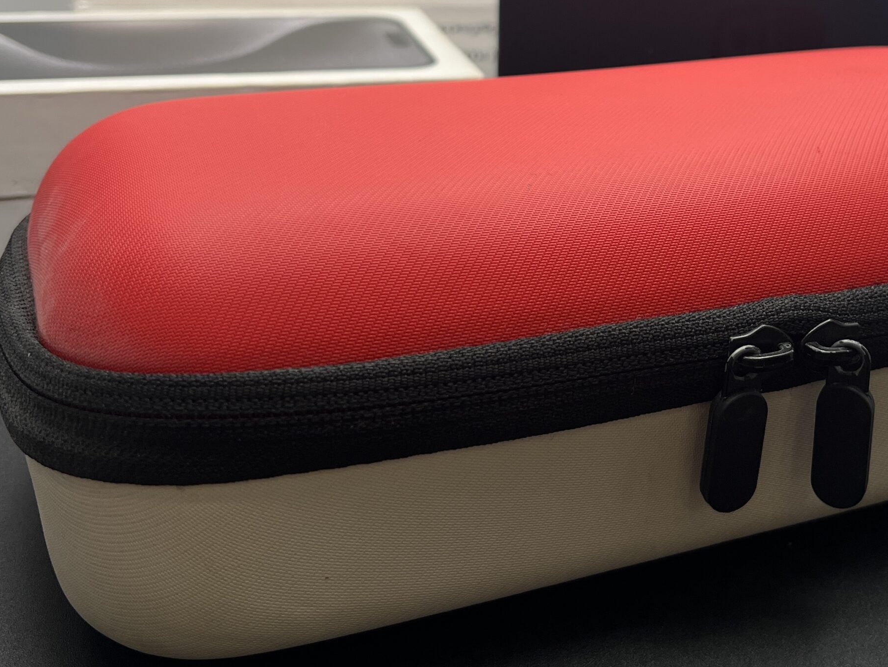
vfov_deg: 38.5
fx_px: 949
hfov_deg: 49.2
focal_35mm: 37
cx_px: 599
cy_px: 271
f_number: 1.5
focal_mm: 5.7
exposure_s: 1/476
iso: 50
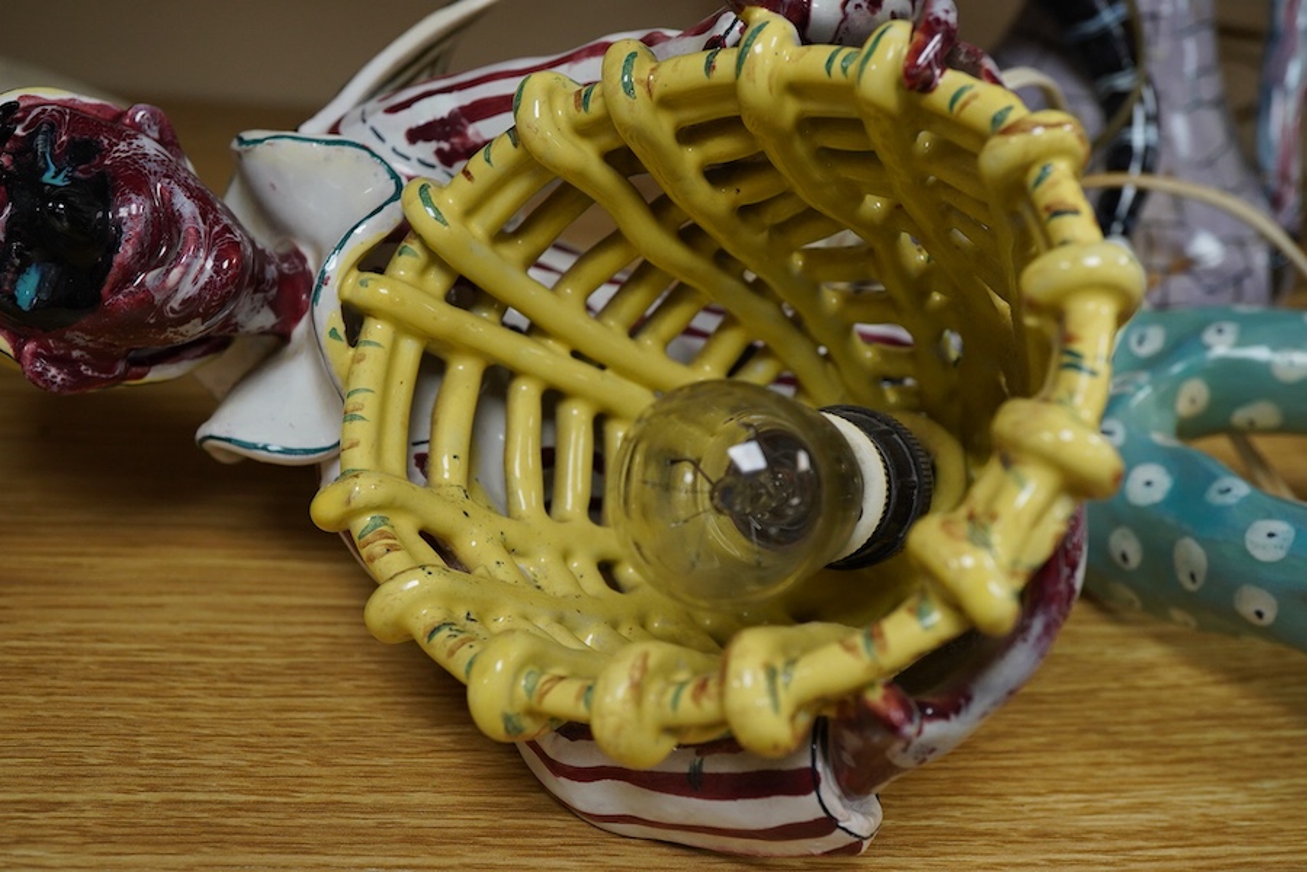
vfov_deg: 29.9
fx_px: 1634
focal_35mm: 45
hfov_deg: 43.6
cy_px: 436
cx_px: 654
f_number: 10
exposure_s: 1/125
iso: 1250
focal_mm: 30
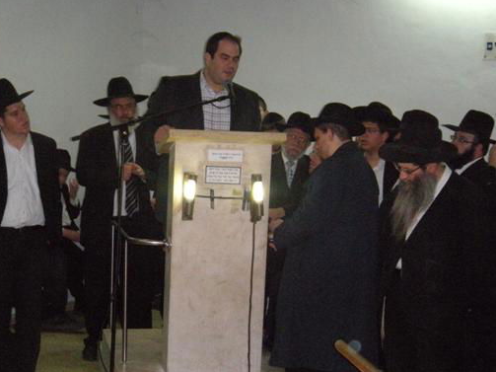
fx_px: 1003
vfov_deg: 21.0
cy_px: 169
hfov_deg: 27.8
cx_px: 238
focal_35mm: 70
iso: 646
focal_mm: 9.2
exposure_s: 1/60
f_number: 4.2
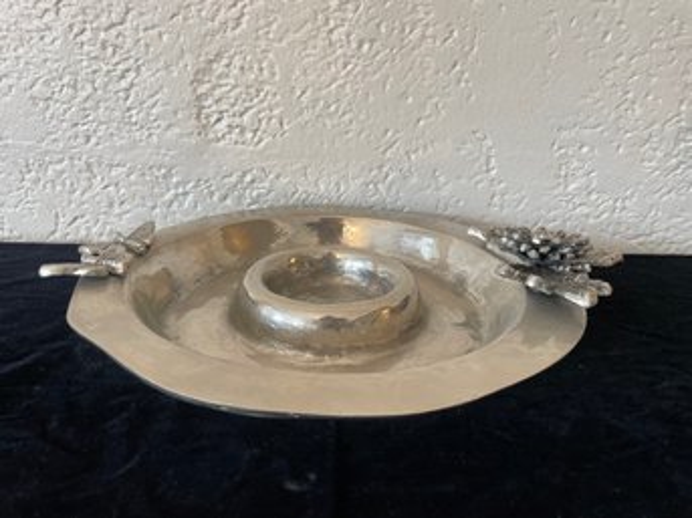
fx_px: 520
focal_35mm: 26
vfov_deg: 53.0
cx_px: 346
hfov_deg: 67.3
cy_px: 259
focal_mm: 4.2
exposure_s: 1/120
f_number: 1.6
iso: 125
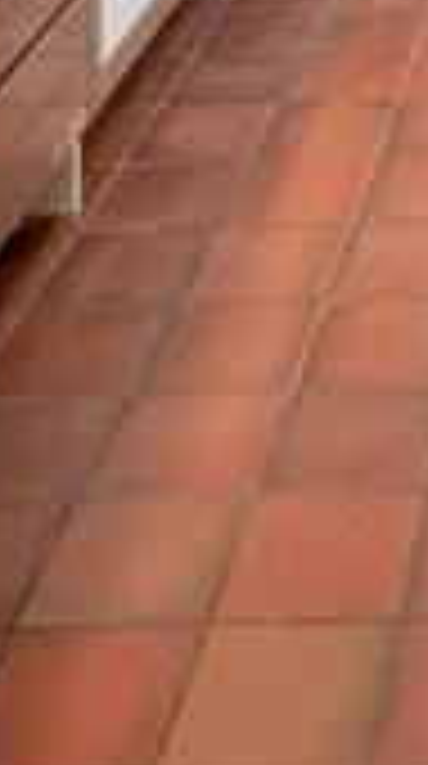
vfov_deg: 17.4
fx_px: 1865
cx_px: 806
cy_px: -720
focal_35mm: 92
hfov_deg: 11.9
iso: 250
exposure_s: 1/100
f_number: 2.2
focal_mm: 2.22
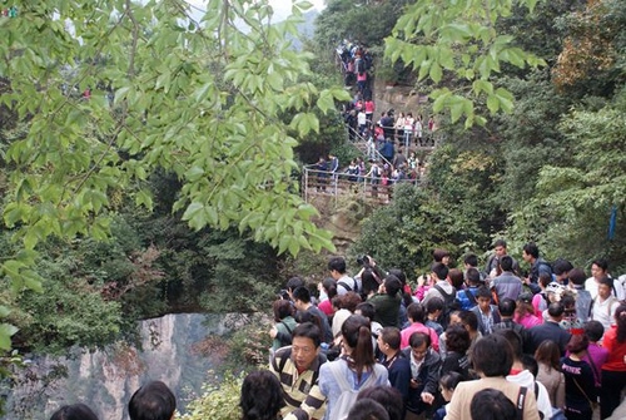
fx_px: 731
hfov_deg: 46.3
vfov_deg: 32.0
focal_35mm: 42
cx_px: 313
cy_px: 210
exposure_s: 1/60
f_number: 4.5
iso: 400
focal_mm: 28
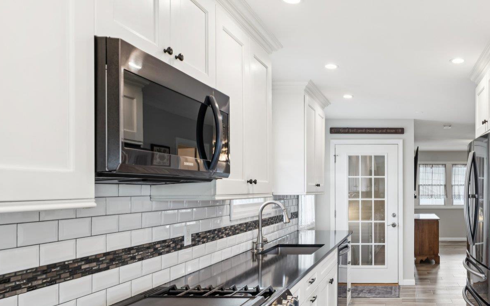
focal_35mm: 30
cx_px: 407
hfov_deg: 57.2
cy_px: 183
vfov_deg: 41.6
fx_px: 401
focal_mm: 17
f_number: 8
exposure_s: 1/6
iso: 160
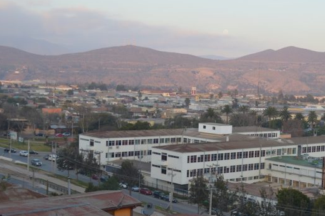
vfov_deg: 21.8
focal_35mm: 62
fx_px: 559
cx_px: 228
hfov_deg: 32.0
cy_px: 108
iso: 100
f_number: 4.5
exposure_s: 1/80
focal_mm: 28
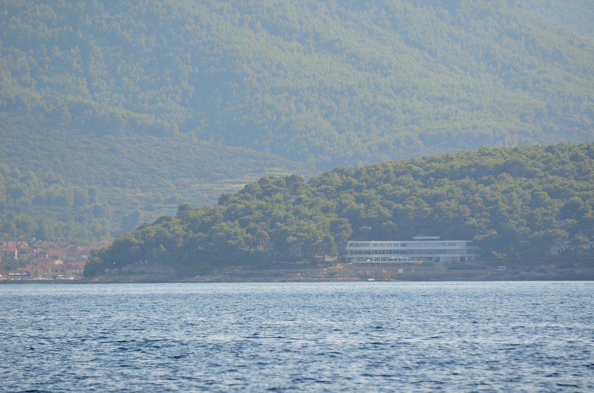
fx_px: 5926
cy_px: 196
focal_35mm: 360
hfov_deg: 5.7
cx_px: 297
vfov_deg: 3.8
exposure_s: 1/1600
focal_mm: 240
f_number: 5.6
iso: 400
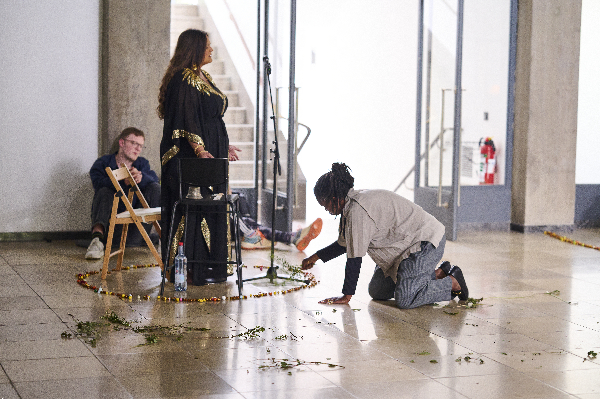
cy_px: 200
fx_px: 1416
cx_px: 300
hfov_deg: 23.9
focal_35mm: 85
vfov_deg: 16.1
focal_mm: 85
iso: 1250
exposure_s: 1/100
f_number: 2.2
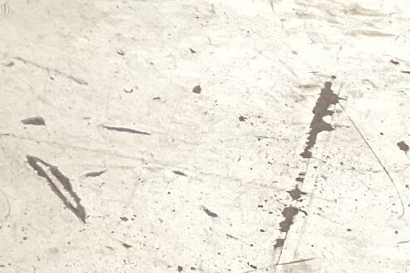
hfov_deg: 15.0
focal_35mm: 116
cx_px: -359
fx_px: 1321
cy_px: -293
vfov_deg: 10.7
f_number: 1.8
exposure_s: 1/50
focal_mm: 3
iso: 200
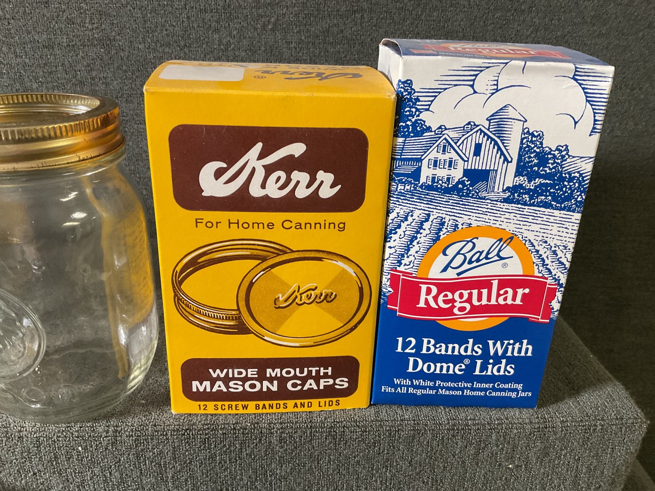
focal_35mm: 29
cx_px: 328
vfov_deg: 48.2
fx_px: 549
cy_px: 246
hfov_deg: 61.7
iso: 160
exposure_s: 1/60
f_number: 1.8
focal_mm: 3
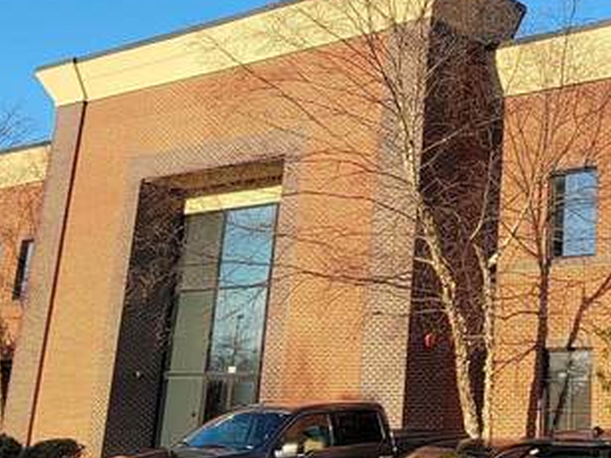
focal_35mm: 54
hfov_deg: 32.6
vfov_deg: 26.8
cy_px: 129
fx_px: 953
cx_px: 615
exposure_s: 1/803
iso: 50
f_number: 2.2
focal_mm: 2.2
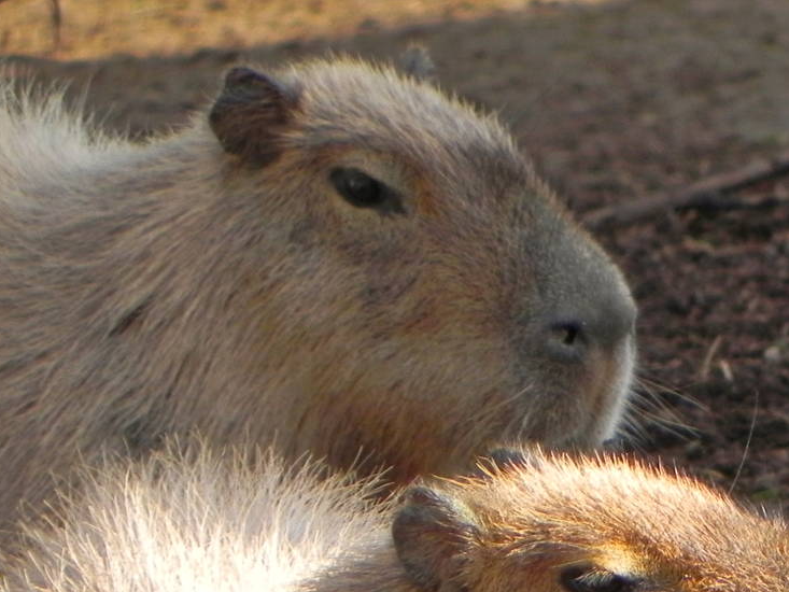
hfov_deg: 1.3
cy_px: 628
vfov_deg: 1.0
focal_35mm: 1480
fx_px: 33739
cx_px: 699
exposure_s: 1/176
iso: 160
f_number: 5
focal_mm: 120
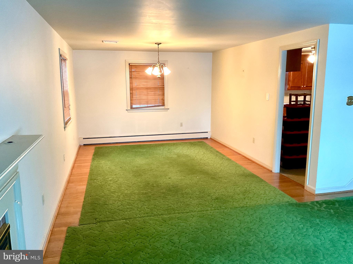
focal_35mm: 29
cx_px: 176
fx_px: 296
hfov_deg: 61.7
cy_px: 132
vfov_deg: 48.2
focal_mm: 3
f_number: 1.8
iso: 250
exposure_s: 1/40
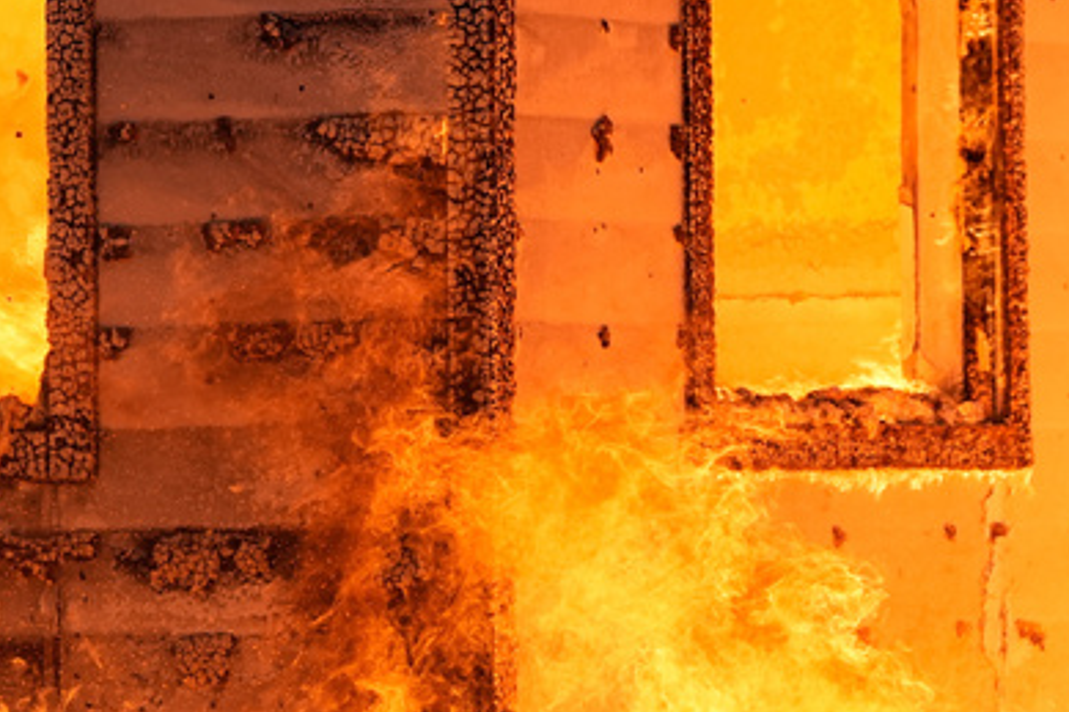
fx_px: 14751
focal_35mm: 497
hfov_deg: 4.1
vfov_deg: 2.8
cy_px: -63
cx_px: 824
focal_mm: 189
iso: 1000
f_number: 2.8
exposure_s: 1/8000
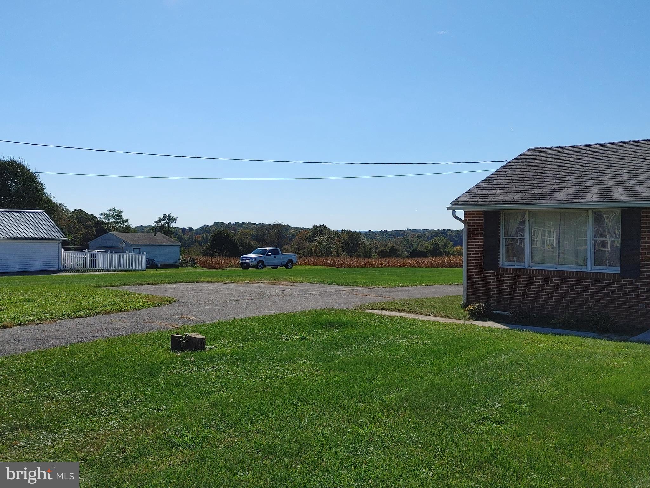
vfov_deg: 42.9
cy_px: 244
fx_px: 620
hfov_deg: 55.4
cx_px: 325
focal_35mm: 33
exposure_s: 1/3448
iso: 50
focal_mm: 4.81
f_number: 1.8
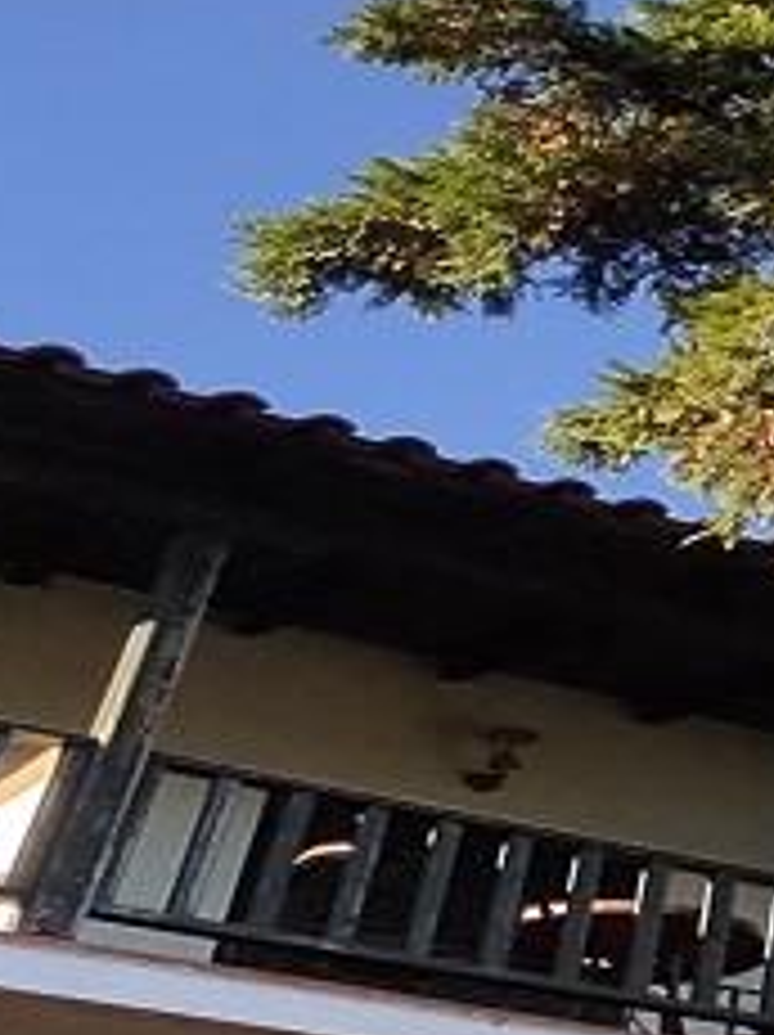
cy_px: 644
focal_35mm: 87
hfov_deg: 13.6
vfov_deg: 22.5
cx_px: 1696
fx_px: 2599
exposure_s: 1/609
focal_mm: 1.6
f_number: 2.2
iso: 50
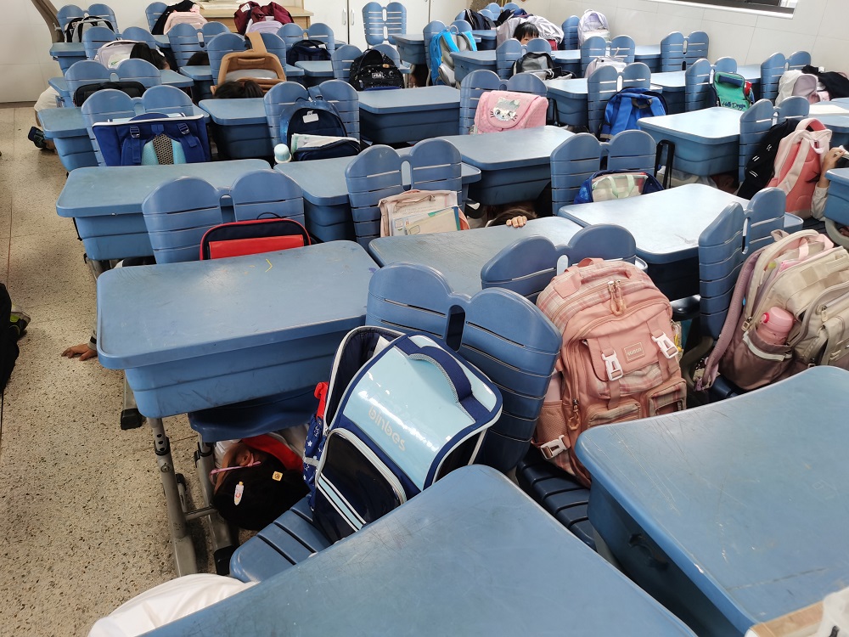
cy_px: 318
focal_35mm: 27
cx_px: 424
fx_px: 662
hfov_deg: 65.3
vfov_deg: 51.4
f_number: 1.8
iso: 125
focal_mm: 5.58
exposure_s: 1/100
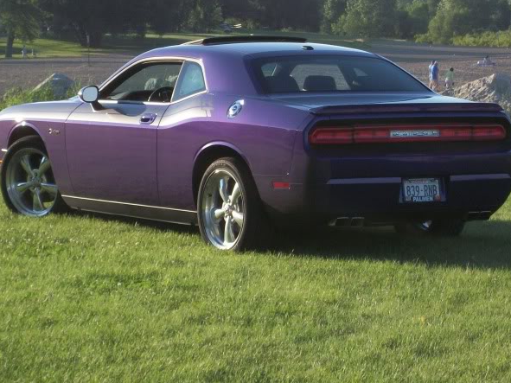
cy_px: 163
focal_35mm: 182
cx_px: 178
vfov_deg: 8.2
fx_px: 2686
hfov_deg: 10.9
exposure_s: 1/250
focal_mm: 18.8
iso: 80
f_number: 5.7
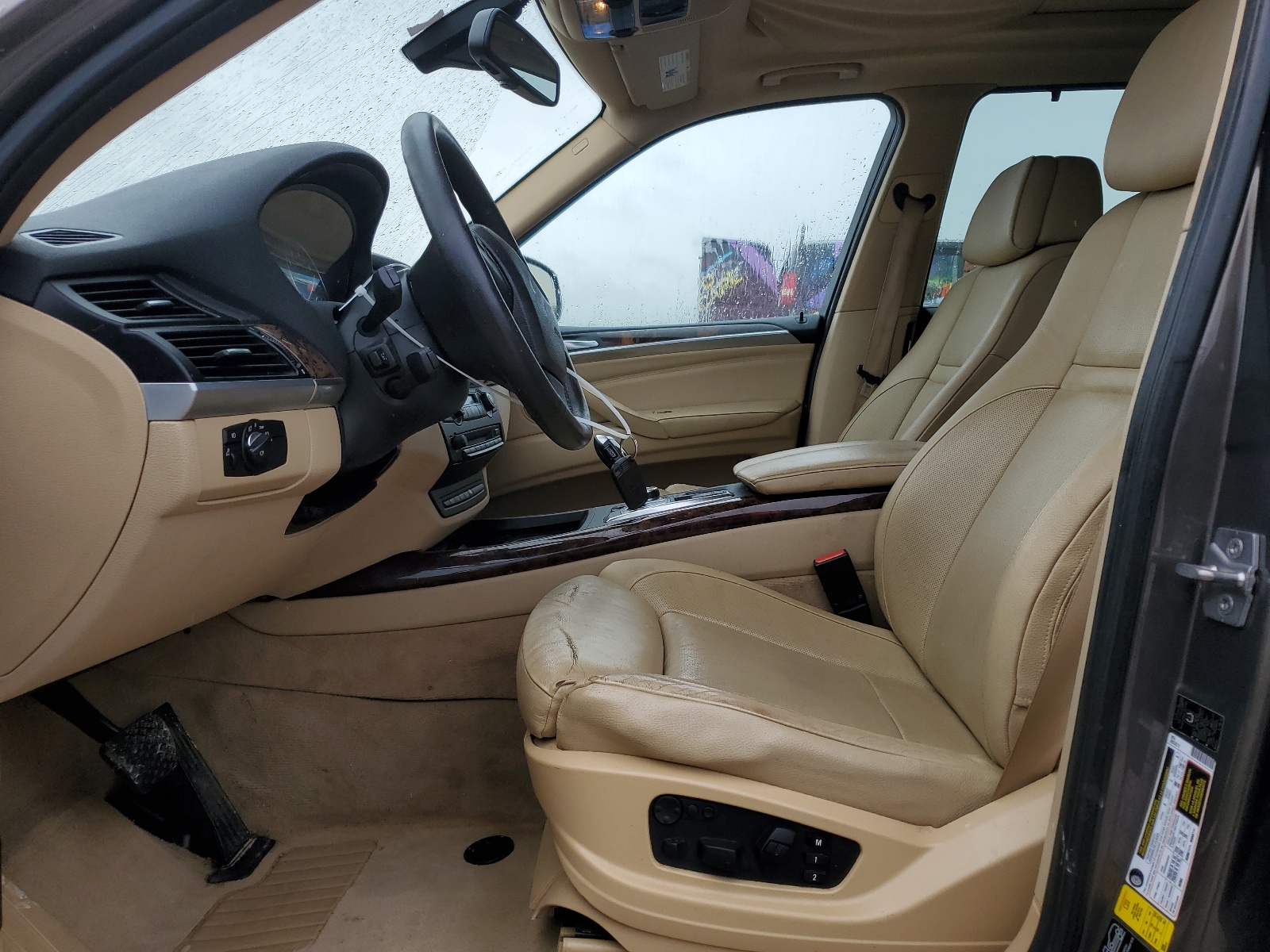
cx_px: 635
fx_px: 954
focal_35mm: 26
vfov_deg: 53.1
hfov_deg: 67.3
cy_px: 476
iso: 50
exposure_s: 1/1000
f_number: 1.5
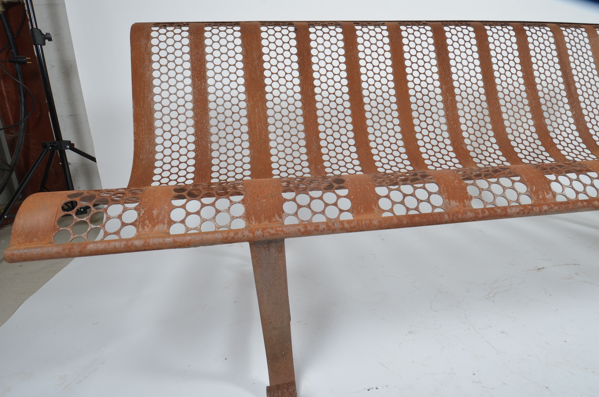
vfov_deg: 63.0
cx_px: 300
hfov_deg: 85.5
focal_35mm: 20
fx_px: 324
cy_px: 198
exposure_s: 1/125
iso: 100
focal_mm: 13
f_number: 11
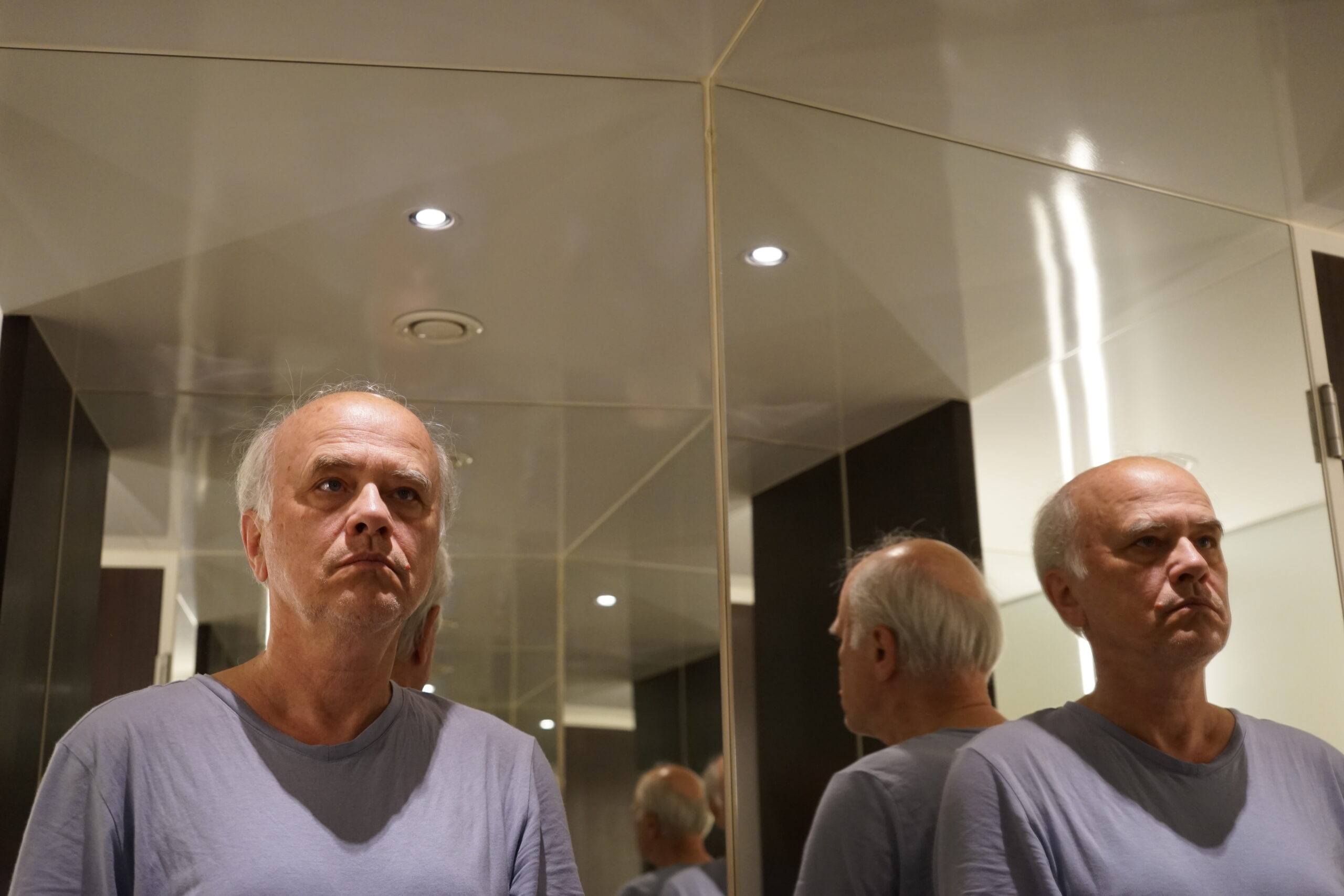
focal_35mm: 43
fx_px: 1605
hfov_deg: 45.4
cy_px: 448
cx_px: 672
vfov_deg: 31.2
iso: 1600
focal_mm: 43
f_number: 4.5
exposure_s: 1/160
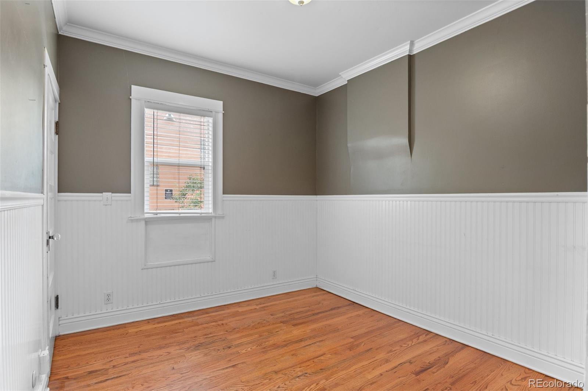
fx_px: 277
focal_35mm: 17
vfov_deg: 70.3
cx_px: 294
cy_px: 196
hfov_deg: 93.3
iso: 400
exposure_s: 1/2.5
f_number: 8
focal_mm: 17
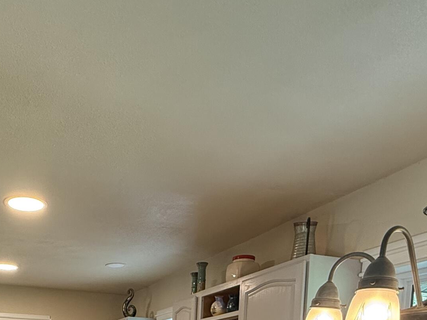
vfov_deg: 29.5
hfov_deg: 46.2
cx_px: 107
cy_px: 419
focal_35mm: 39
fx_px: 481
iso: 200
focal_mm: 2.22
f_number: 2.2
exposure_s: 1/60
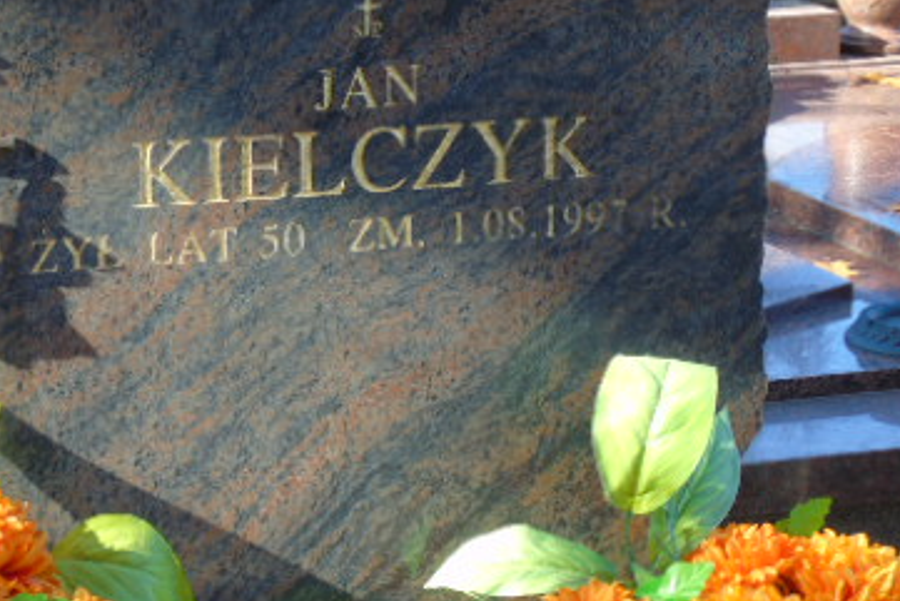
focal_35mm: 131
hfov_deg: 15.6
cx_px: 252
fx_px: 3276
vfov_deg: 10.5
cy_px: 392
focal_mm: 13
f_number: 4.7
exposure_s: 1/60
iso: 80
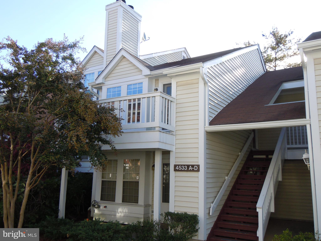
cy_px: 120
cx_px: 160
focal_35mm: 30
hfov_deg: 60.0
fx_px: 278
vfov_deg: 46.8
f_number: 3.5
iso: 100
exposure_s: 1/250
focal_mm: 5.4
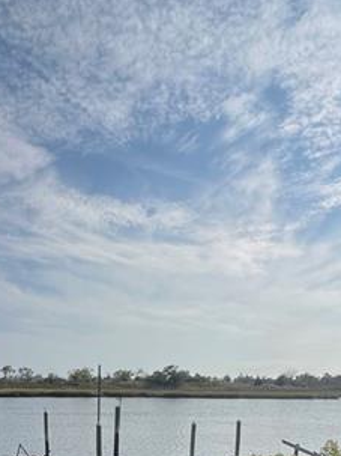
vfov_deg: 45.1
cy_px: 474
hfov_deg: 42.6
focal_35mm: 33
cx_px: 128
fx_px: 434
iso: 32
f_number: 1.8
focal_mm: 1.57
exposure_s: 1/3311
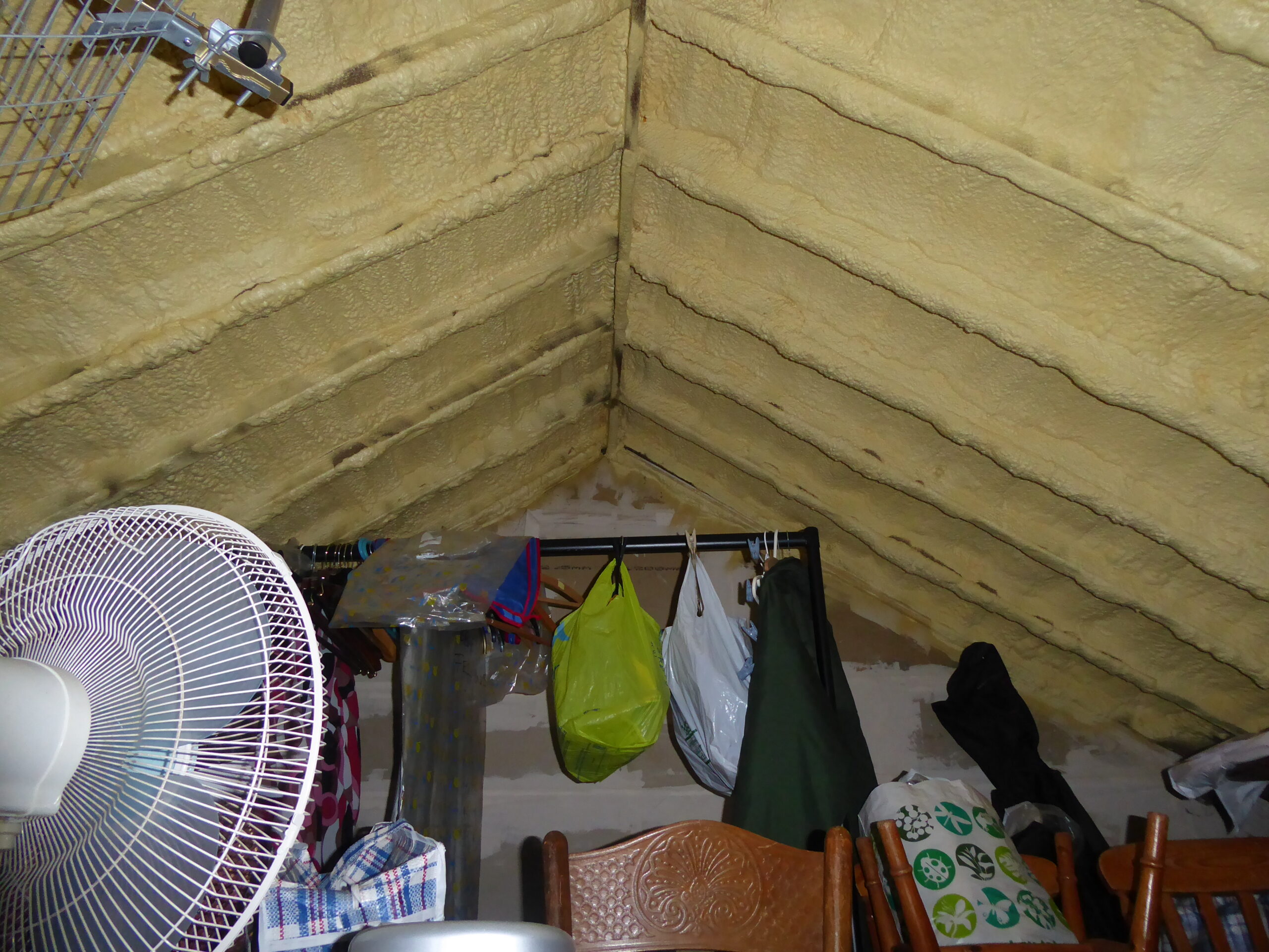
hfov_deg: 69.4
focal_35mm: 25
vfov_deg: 54.9
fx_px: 916
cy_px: 476
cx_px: 634
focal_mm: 4.3
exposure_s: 1/60
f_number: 3.3
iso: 400
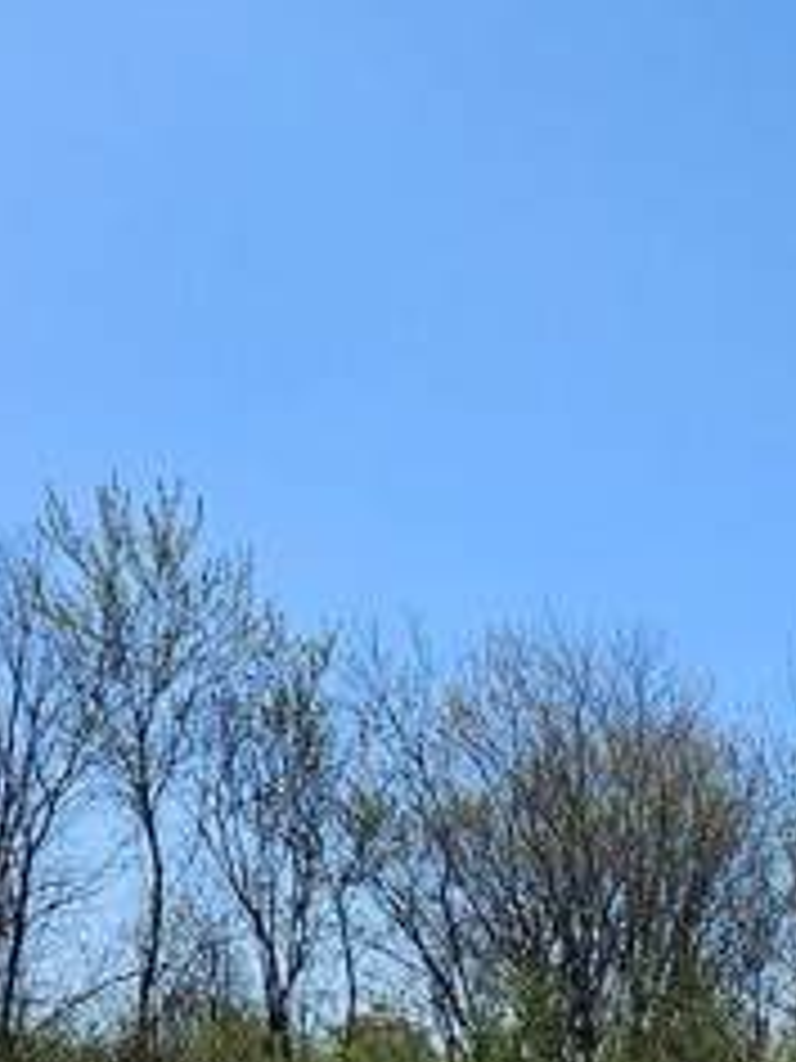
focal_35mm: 75
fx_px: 2300
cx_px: 1039
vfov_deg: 22.8
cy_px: 1422
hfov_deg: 18.3
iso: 25
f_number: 1.8
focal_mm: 5.4
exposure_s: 1/2874
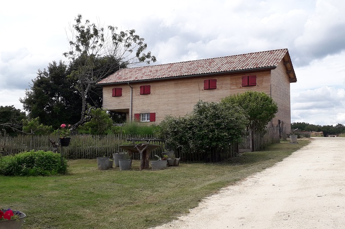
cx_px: 174
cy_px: 111
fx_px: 278
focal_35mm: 29
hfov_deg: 63.7
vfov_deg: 44.9
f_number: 1.9
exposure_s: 1/1613
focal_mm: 3.6
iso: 40
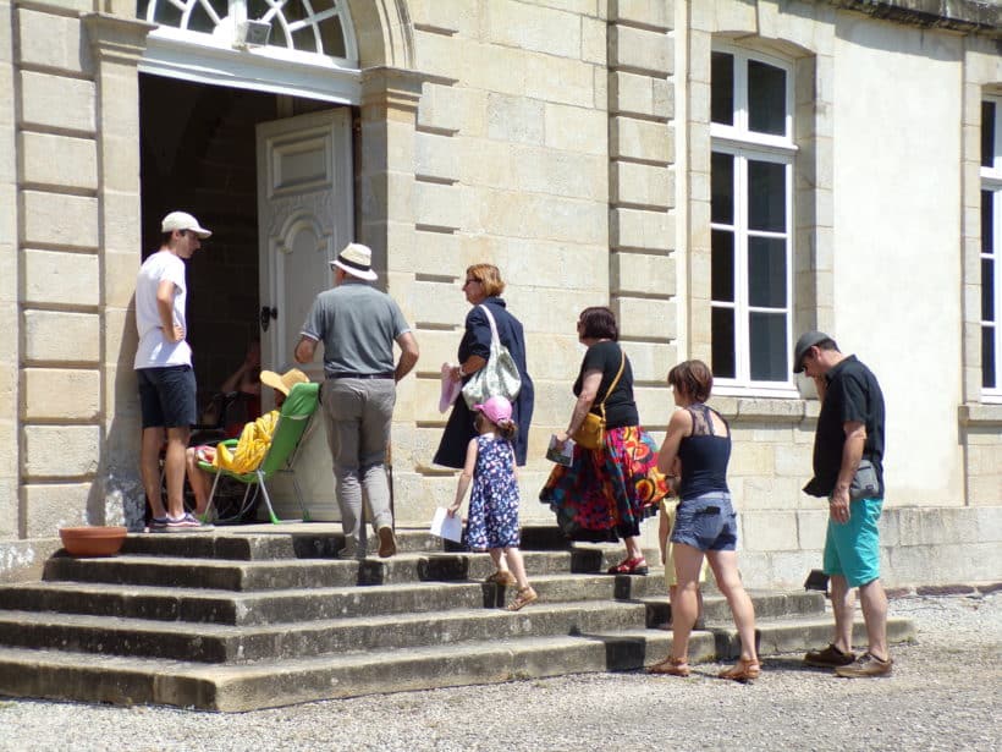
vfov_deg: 19.9
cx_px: 501
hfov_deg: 26.3
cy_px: 376
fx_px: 2142
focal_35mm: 74
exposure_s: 1/480
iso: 80
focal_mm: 13.3
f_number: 4.2
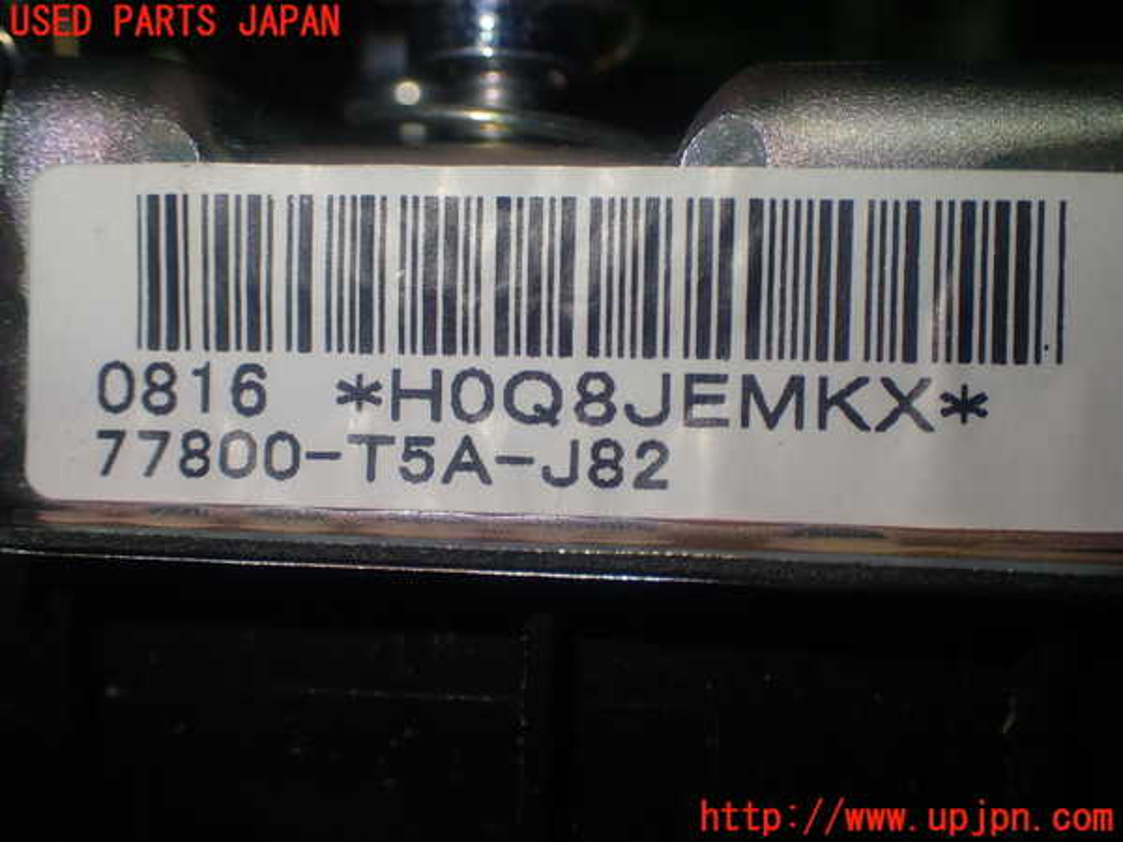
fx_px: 1525
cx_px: 562
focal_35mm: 47
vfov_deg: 30.9
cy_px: 421
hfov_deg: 40.4
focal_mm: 8.4
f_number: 3.1
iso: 100
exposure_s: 1/100
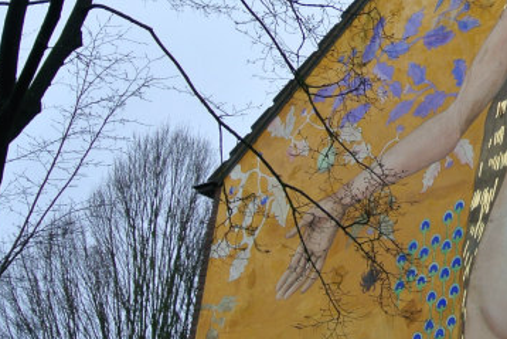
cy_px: 192
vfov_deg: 15.7
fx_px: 1226
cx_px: 661
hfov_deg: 21.2
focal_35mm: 87
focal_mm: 11
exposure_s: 1/320
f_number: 3.5
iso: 100
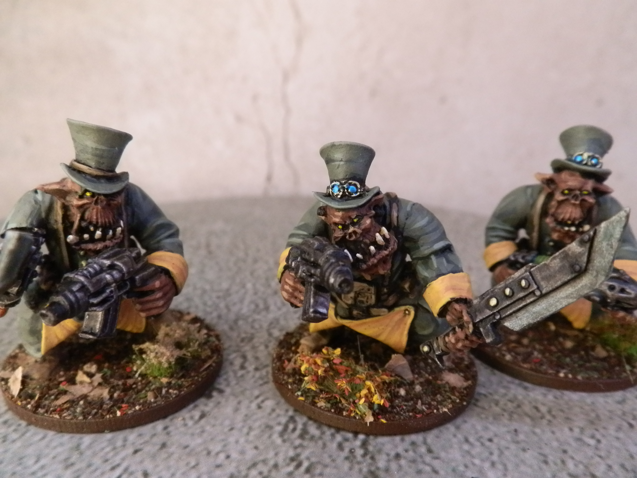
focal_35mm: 28
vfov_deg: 49.7
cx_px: 318
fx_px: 515
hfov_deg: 63.4
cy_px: 239
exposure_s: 1/100
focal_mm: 5
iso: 400
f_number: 3.1
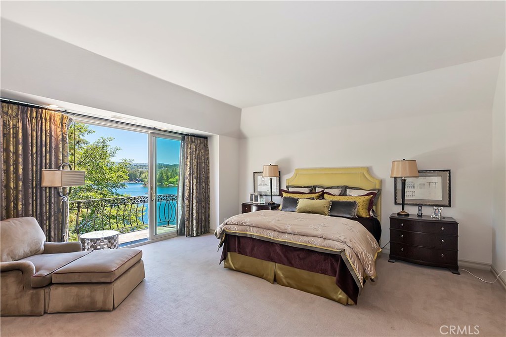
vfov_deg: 77.3
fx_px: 211
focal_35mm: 15
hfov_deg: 100.4
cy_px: 168
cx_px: 253
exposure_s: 1/30
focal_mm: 10
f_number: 8
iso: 400
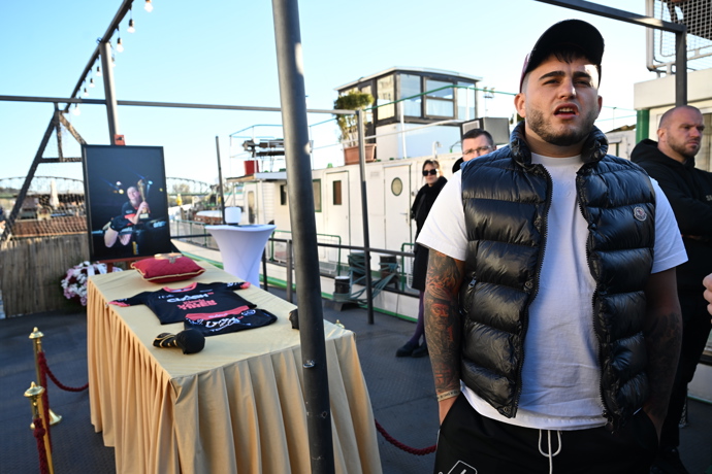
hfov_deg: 67.4
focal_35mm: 27
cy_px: 237
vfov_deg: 47.9
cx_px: 356
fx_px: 534
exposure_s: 1/500
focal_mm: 27
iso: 500
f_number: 5
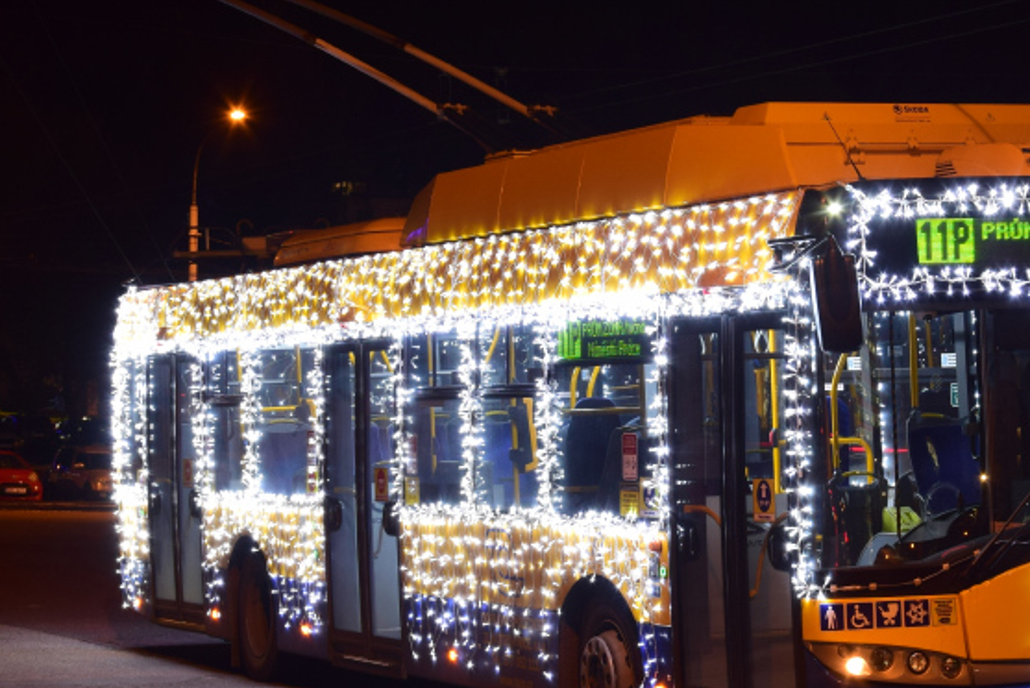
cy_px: 241
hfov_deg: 18.1
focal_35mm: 112
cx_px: 767
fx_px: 3206
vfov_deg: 12.2
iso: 200
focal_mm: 32
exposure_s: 1.6
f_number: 6.3
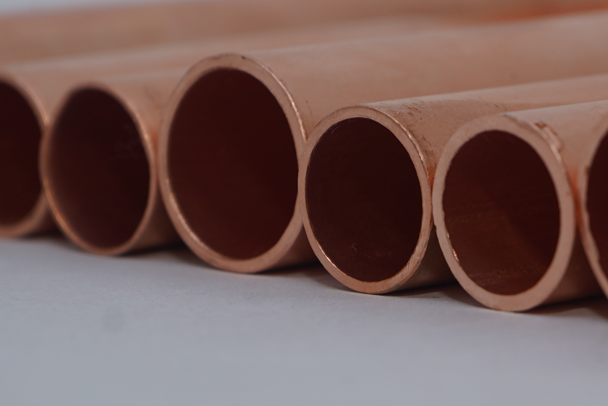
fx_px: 3884
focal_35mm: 230
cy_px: 193
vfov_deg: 6.0
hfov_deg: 8.9
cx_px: 641
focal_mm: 70
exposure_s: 1/160
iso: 160
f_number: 8
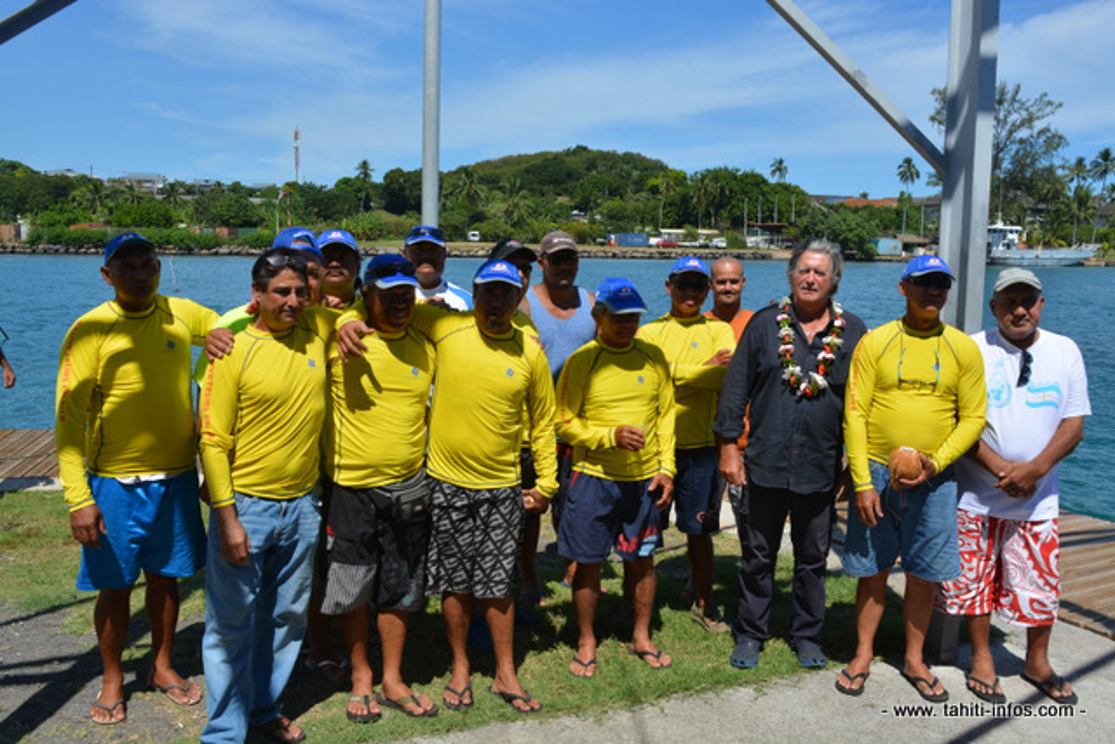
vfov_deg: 38.4
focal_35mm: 34
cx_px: 558
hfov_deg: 55.1
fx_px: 1069
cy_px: 372
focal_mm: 23
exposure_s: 1/320
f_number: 9
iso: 100
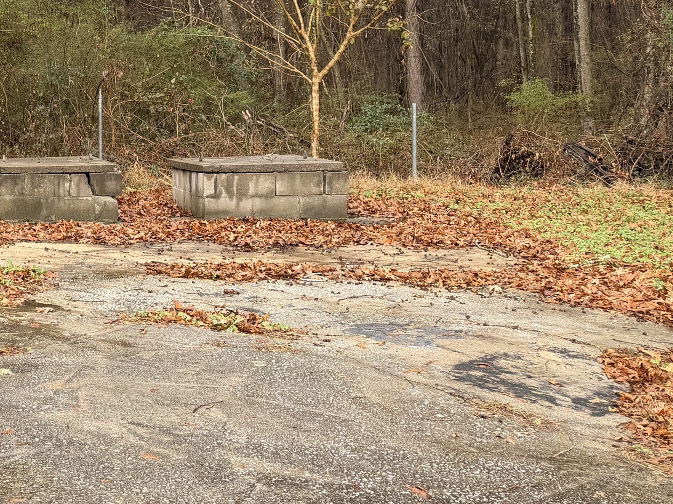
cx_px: -114
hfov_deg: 28.8
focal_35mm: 59
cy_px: 98
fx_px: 1147
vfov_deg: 24.4
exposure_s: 1/162
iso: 80
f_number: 1.78
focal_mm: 6.76
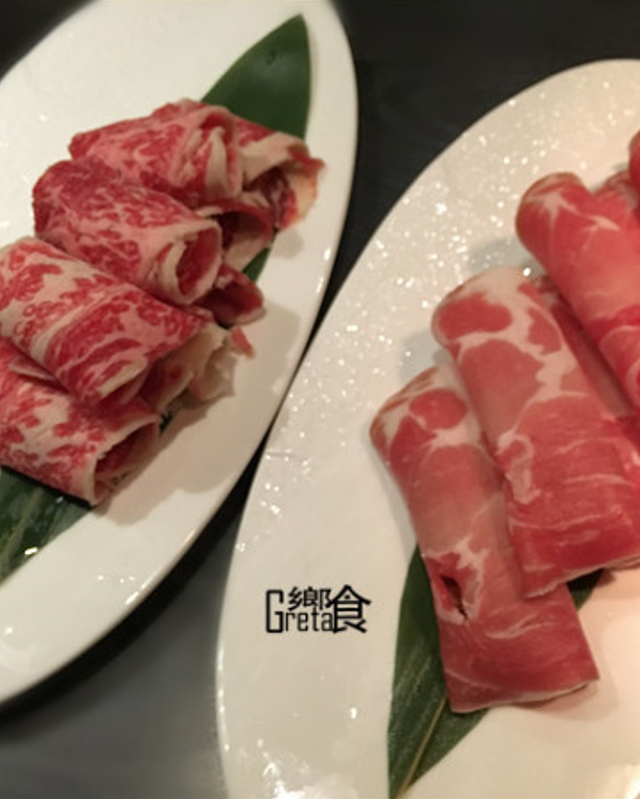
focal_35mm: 38
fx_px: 899
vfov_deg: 47.9
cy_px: 399
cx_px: 377
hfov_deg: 39.1
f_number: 2.2
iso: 250
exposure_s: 1/15
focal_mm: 4.15
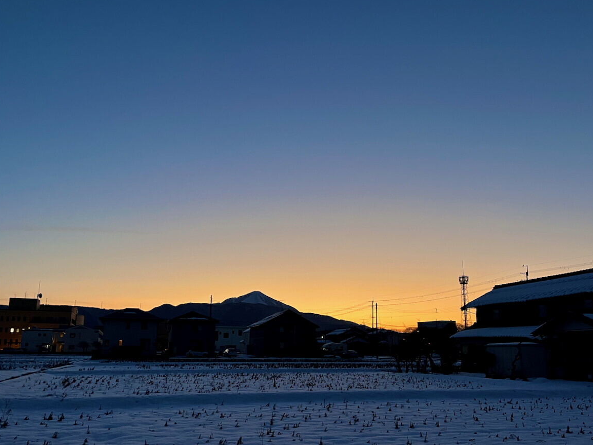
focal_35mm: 27
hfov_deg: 65.3
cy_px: 224
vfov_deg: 51.4
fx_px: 463
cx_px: 301
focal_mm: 5.1
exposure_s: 1/60
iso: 200
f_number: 1.6
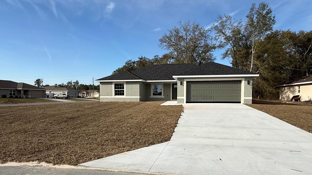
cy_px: 102
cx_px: 151
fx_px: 199
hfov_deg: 76.3
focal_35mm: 24
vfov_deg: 47.5
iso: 50
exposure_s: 1/2024
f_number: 2.2
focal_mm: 2.22
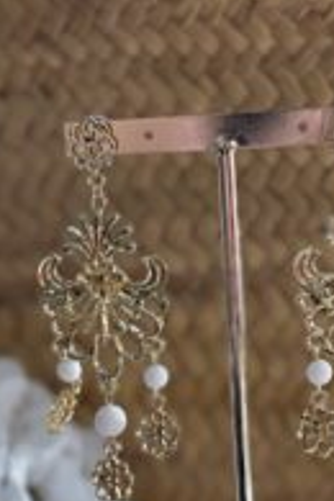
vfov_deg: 18.3
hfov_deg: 12.3
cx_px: 172
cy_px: 383
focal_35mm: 111
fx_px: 1545
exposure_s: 1/100
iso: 80
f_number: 1.6
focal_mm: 5.96
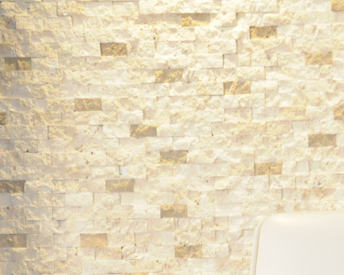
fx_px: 1424
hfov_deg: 13.1
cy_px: 422
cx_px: 488
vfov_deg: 10.6
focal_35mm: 140
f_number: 4.5
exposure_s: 1/125
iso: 3200
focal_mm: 25
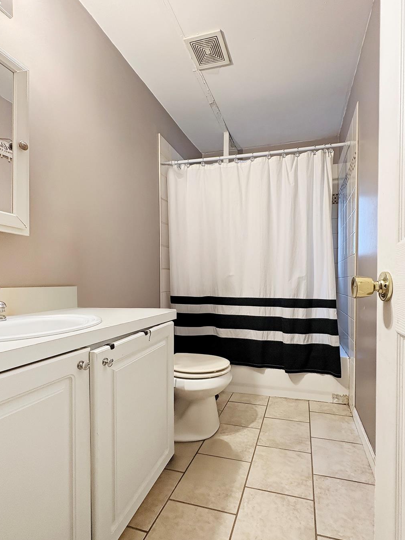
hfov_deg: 78.0
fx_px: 250
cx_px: 215
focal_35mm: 16
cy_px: 294
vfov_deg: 94.3
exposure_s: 1/60
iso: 200
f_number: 2.2
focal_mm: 2.22
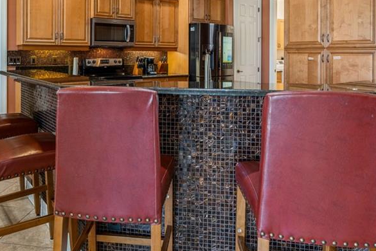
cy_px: 64
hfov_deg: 65.1
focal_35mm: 28
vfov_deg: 44.9
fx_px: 292
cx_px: 158
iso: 200
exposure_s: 1/1.67
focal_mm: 16
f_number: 8
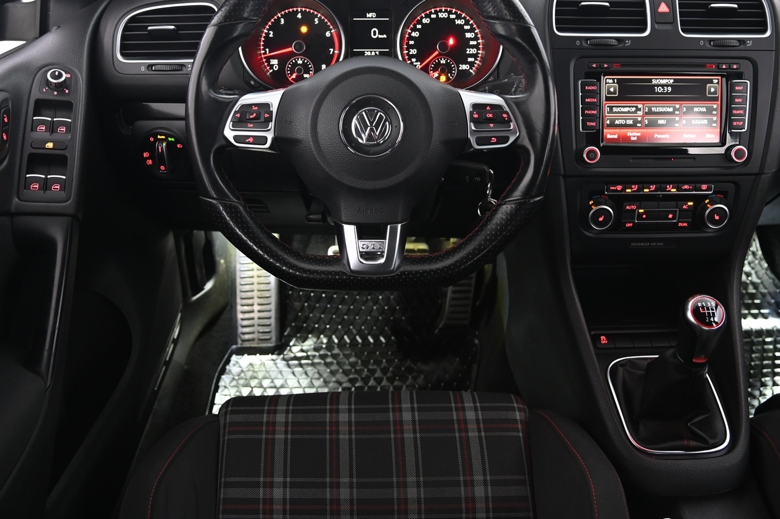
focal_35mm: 31
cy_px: 192
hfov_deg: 60.3
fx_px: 671
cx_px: 376
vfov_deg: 41.9
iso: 2000
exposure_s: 1/15
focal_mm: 24
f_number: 4
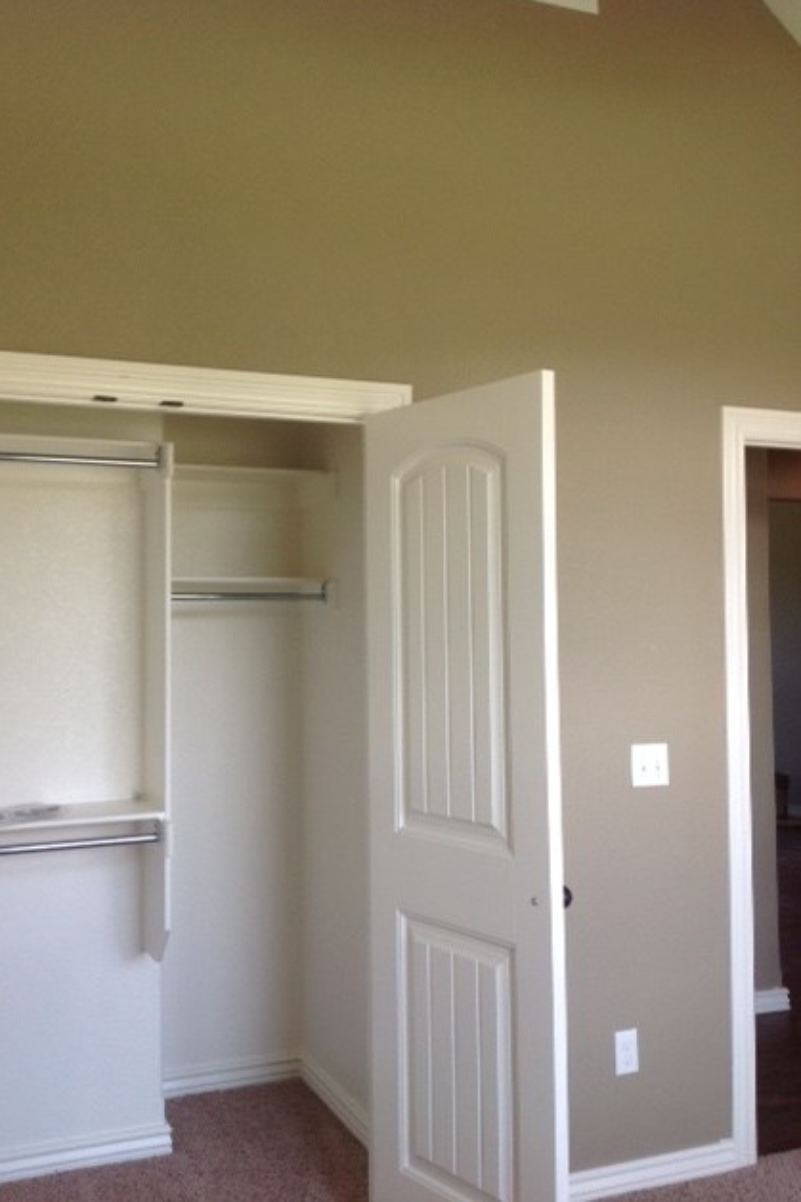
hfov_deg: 35.9
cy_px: 592
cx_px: 346
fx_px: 1235
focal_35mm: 37
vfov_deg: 51.9
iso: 64
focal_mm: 4.28
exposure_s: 1/60
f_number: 2.4
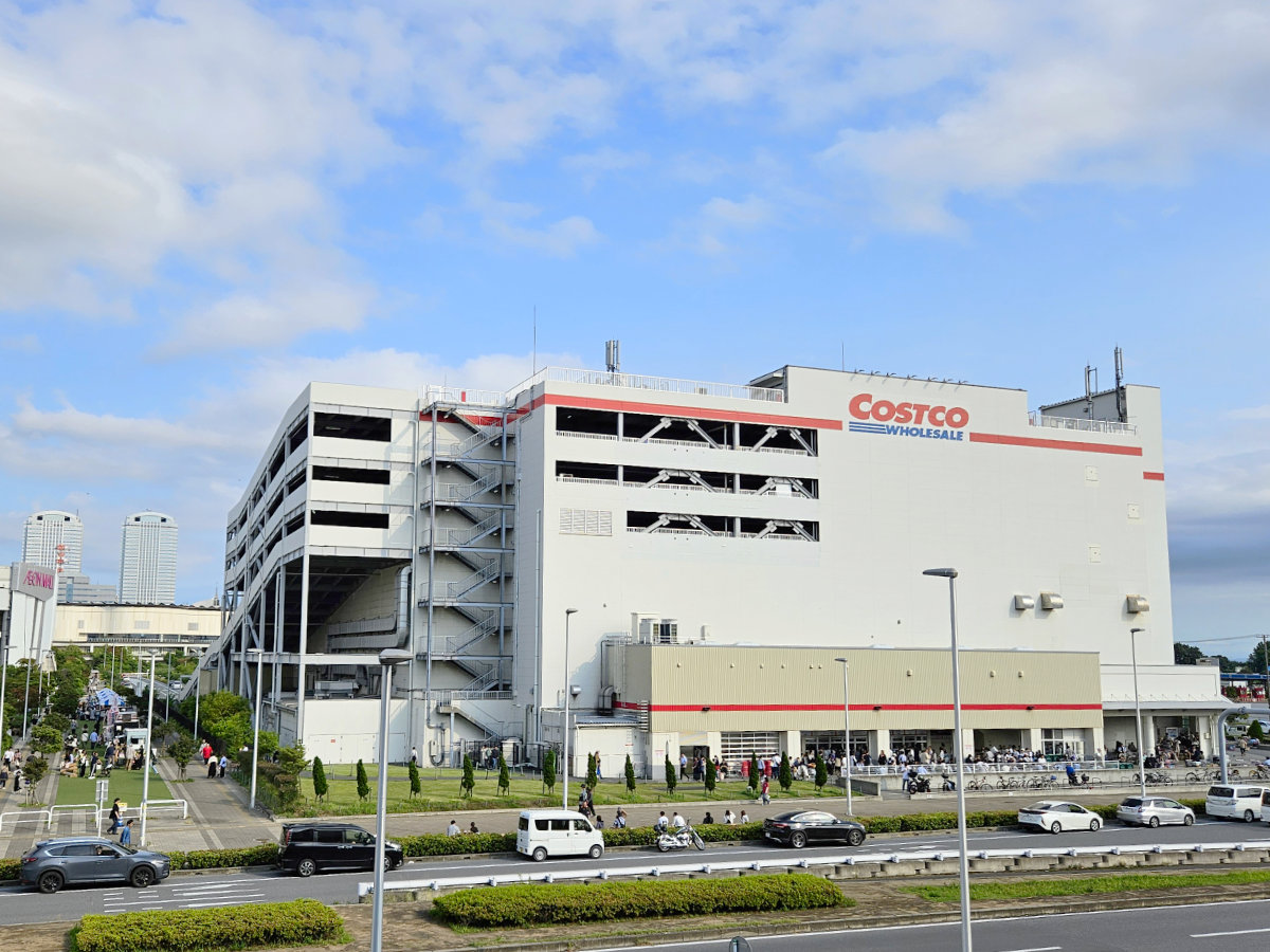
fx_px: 844
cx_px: 635
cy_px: 476
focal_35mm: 23
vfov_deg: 58.9
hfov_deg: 73.9
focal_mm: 5.4
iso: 25
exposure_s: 1/3018
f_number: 1.8
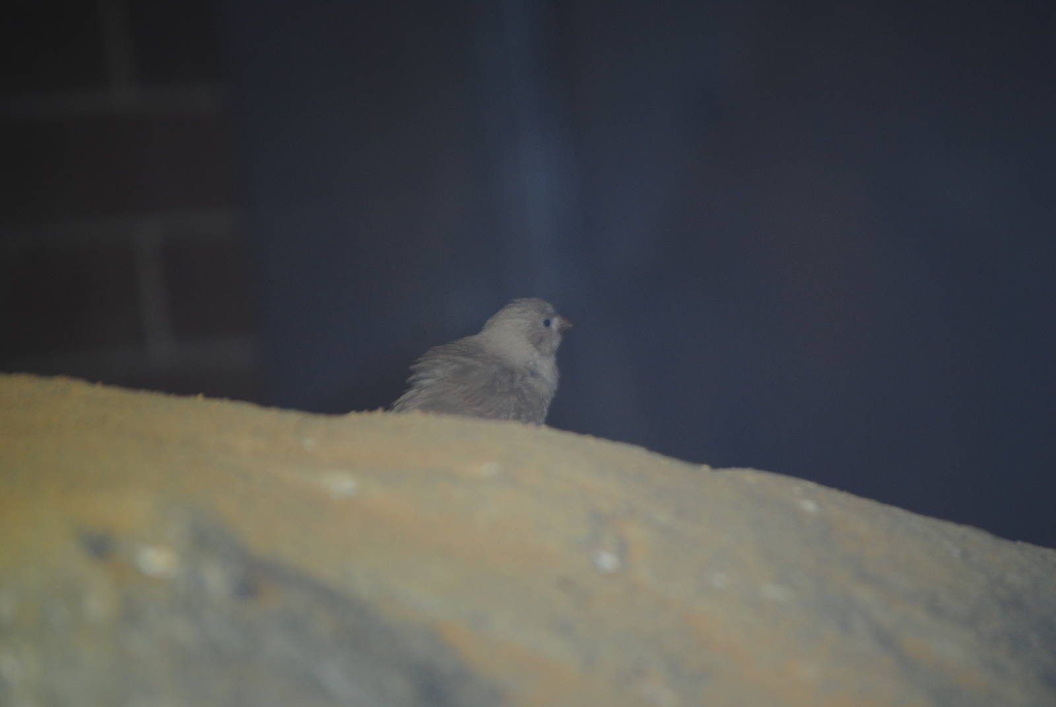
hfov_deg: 6.9
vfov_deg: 4.6
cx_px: 528
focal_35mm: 300
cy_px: 354
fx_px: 8810
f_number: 5.6
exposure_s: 1/60
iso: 200
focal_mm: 200
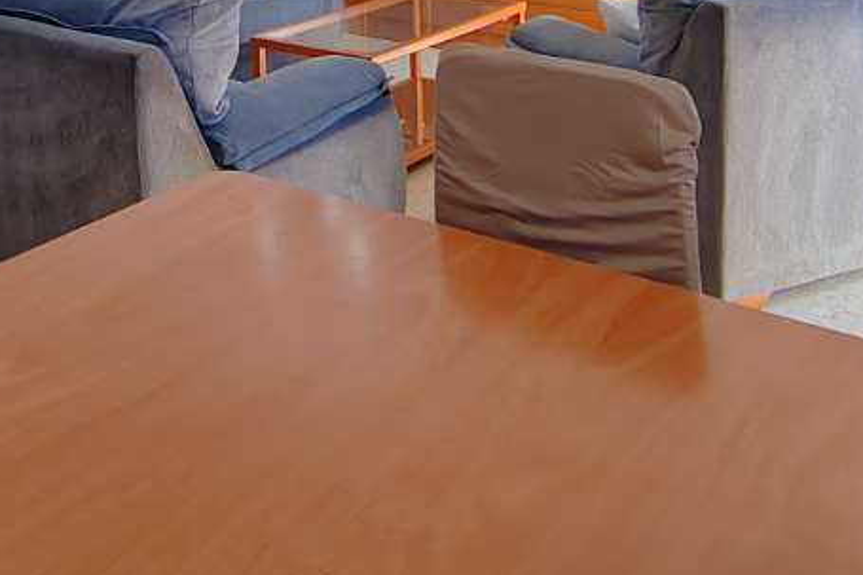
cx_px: 239
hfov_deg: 40.2
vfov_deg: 24.5
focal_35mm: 48
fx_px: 1150
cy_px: -170
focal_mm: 2.16
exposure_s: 1/100
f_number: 2.2
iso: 160
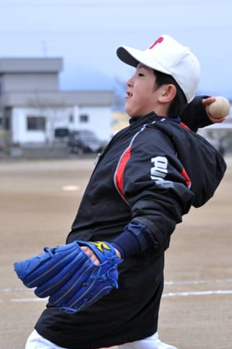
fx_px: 1462
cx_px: 124
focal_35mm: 151
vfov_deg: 13.6
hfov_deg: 9.1
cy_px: 209
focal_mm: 75
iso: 800
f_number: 4.5
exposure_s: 1/800
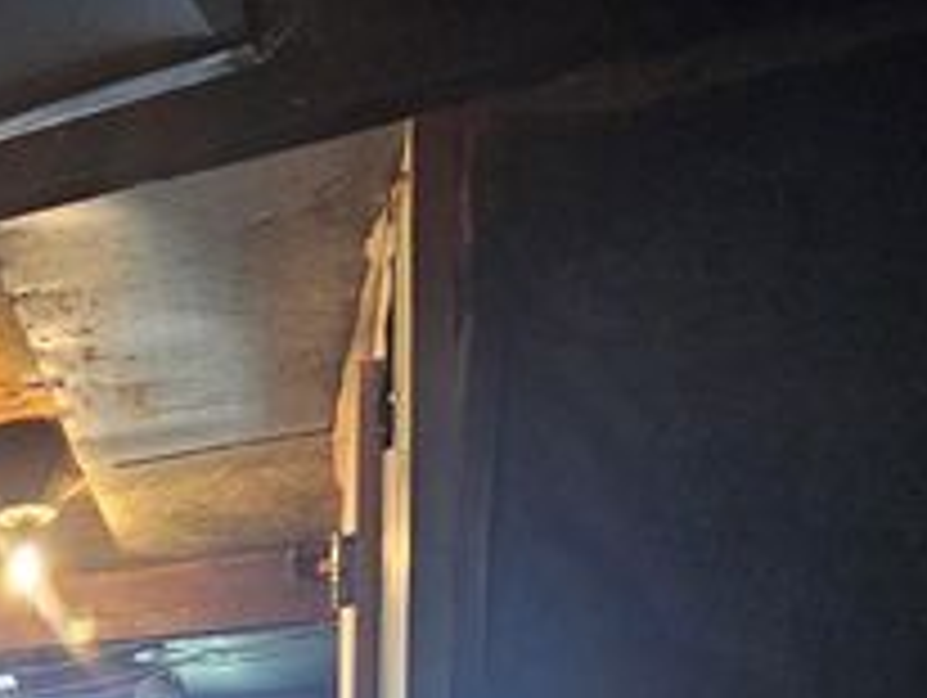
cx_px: -238
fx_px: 1099
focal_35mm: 41
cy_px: 946
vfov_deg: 28.0
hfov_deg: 34.4
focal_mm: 2.2
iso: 800
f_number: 2.2
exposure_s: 1/24
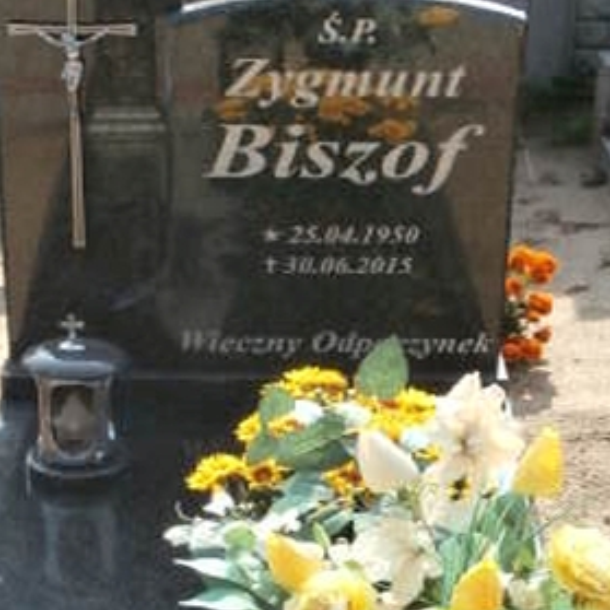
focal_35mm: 77
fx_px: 1535
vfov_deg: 22.2
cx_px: 225
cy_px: 470
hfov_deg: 22.4
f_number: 3.9
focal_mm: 6.67
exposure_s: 1/320
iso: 100
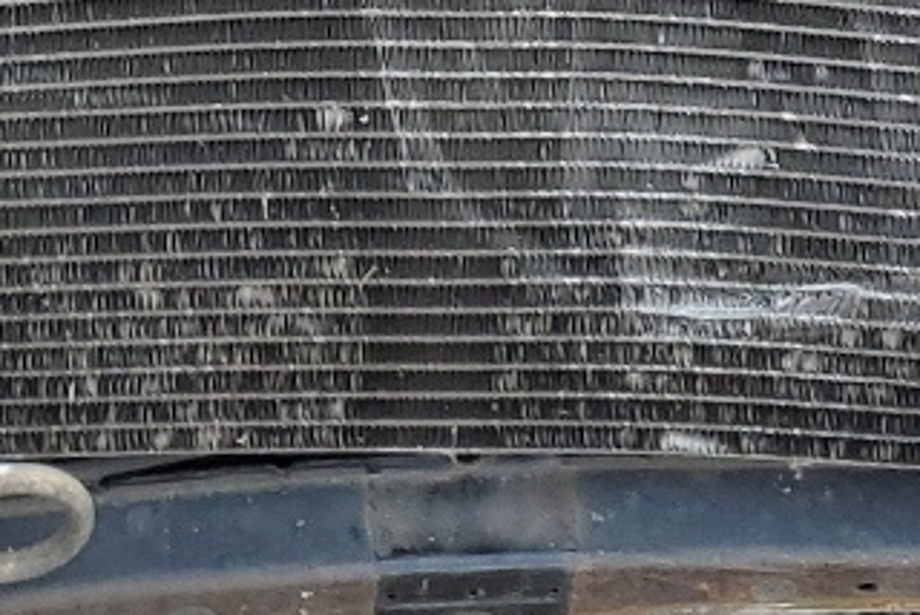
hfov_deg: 15.2
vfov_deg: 9.3
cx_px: 414
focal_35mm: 135
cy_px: -730
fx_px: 3453
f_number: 1.5
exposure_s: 1/625
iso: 50
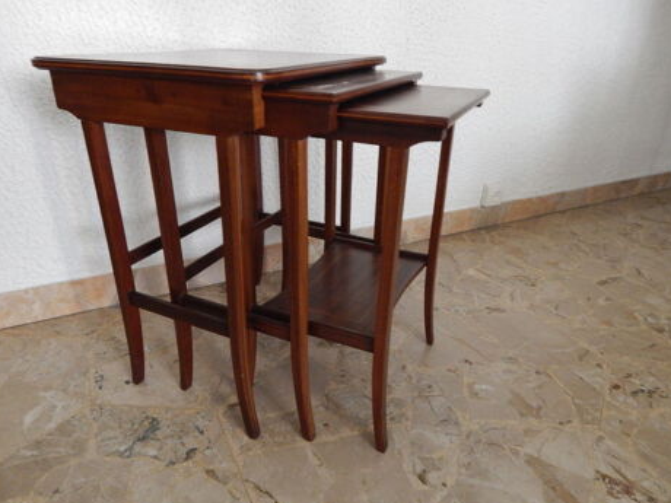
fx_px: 465
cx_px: 337
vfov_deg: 56.8
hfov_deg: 71.6
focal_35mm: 24
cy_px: 251
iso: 450
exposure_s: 1/8
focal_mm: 4
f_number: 3
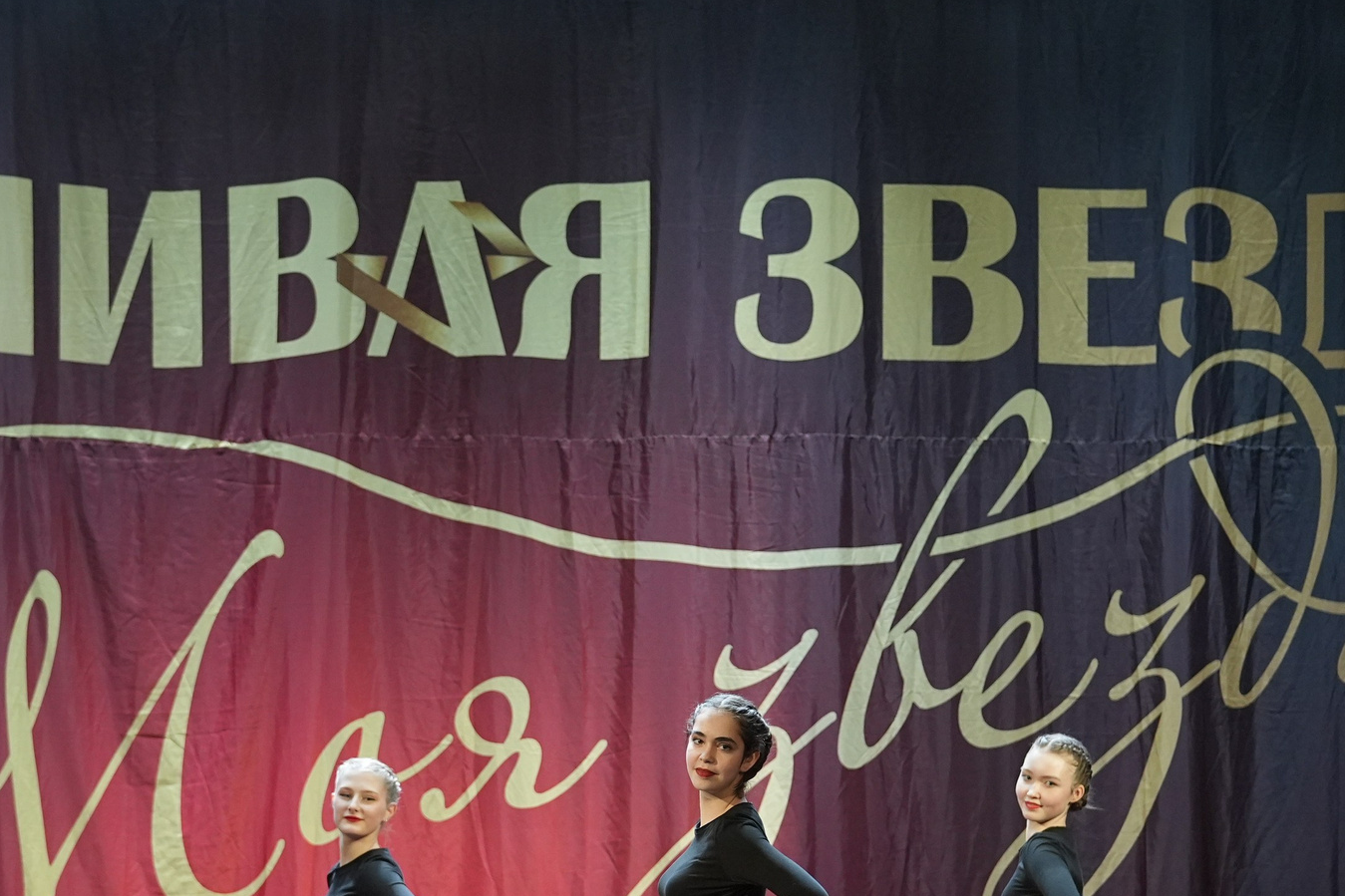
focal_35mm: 205
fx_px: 7658
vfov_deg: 6.7
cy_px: 706
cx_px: 587
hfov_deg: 10.0
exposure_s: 1/400
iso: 2500
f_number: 2.8
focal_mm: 108
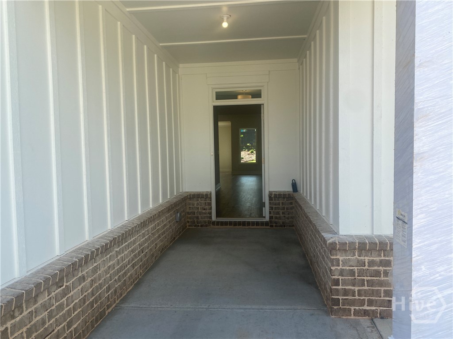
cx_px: 226
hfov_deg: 67.3
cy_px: 170
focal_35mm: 26
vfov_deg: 53.1
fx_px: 340
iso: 32
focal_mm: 4.25
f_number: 1.8
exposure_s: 1/912
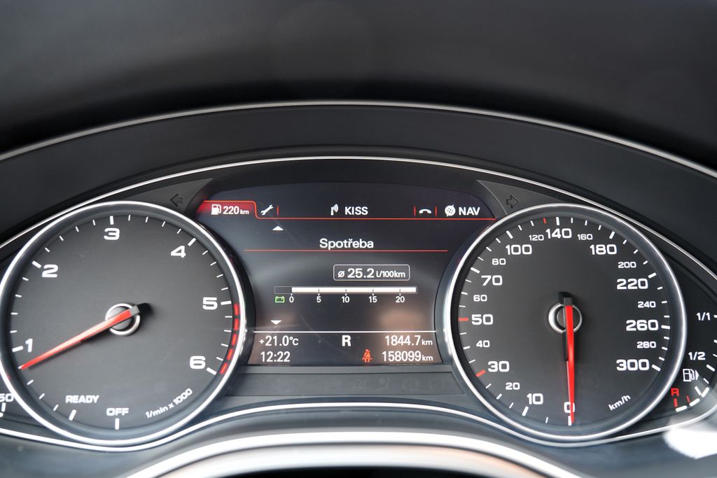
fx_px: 598
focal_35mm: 30
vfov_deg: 43.6
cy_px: 239
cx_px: 358
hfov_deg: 61.9
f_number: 4
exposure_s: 1/60
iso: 640
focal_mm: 30
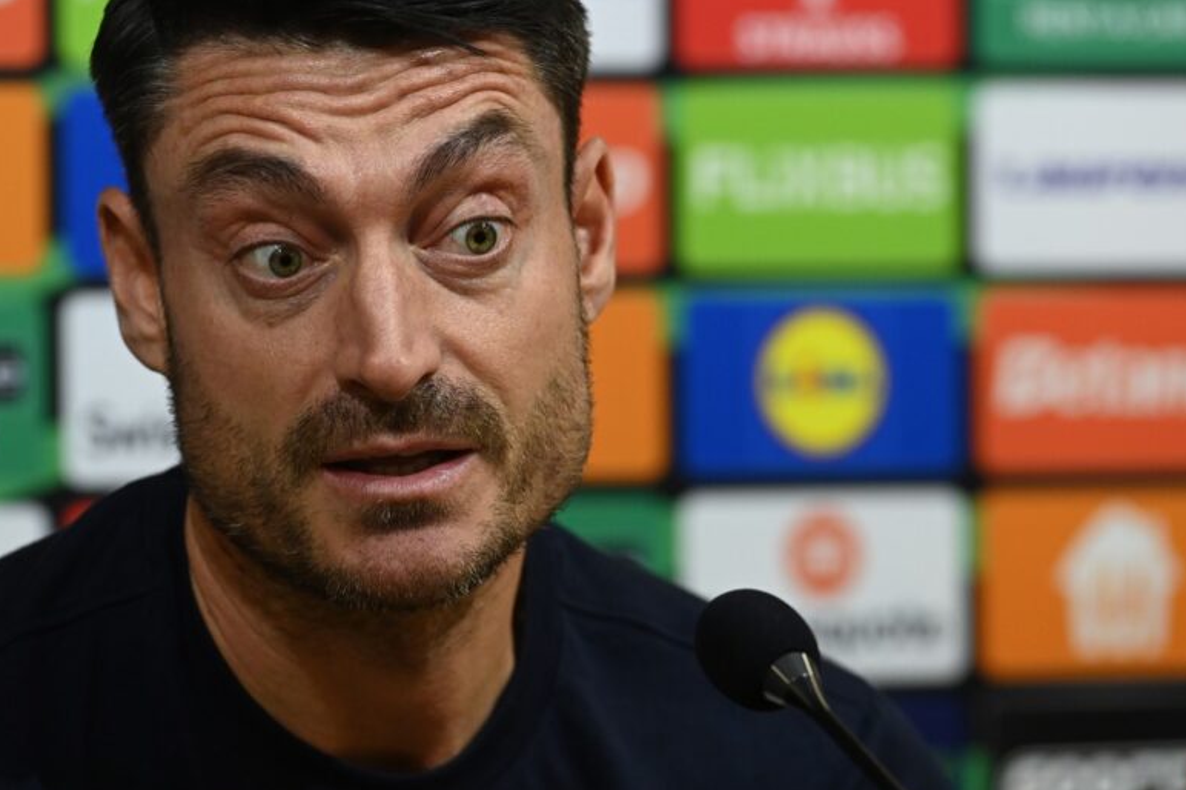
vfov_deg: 3.5
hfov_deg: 5.2
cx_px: 509
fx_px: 13106
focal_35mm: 398
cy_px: 298
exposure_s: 1/500
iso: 2500
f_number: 5.6
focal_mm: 300
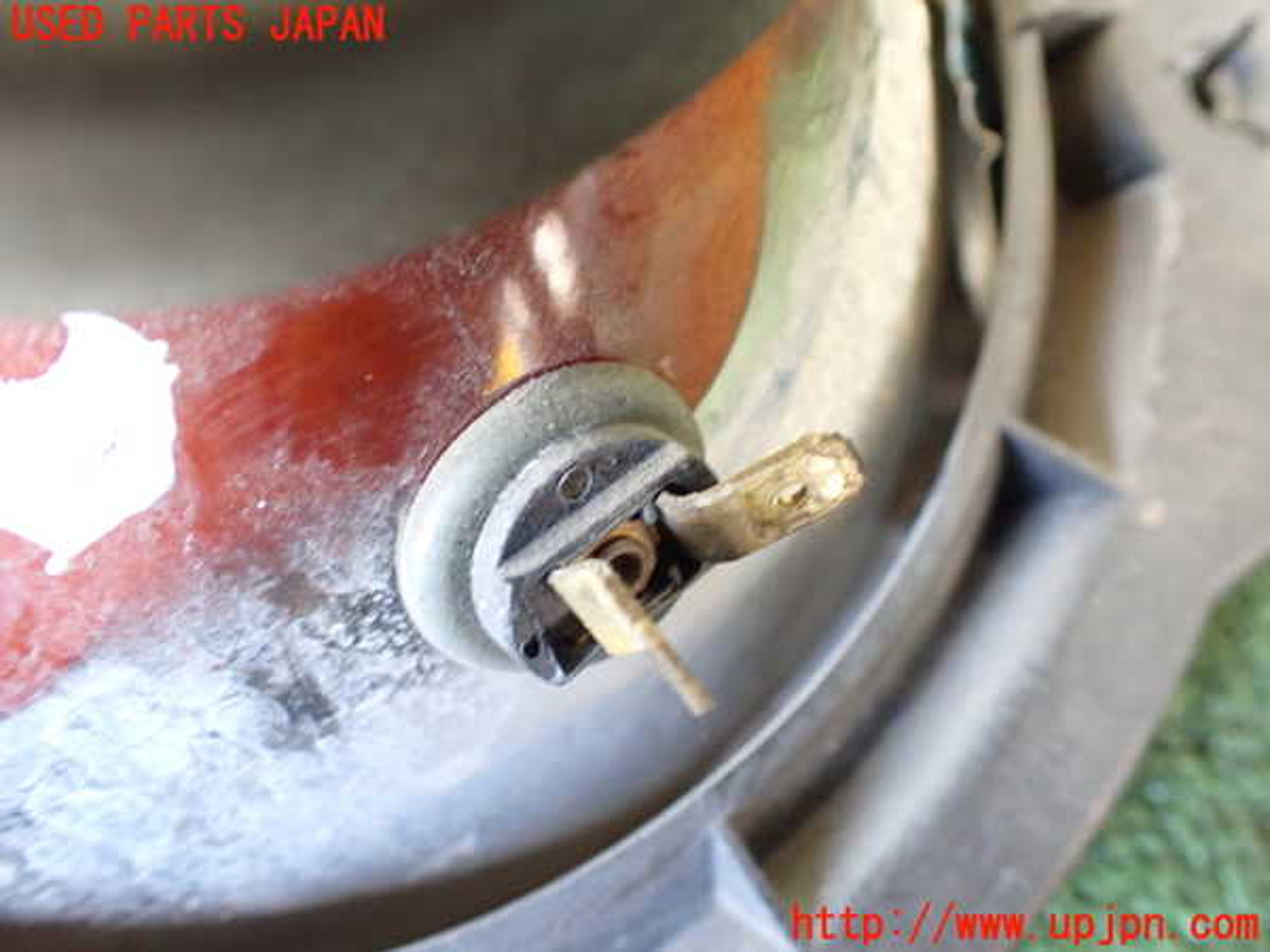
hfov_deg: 60.0
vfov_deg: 46.8
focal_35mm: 30
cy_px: 476
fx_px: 1101
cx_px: 635
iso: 1000
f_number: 2.3
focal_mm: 5.4
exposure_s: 1/30
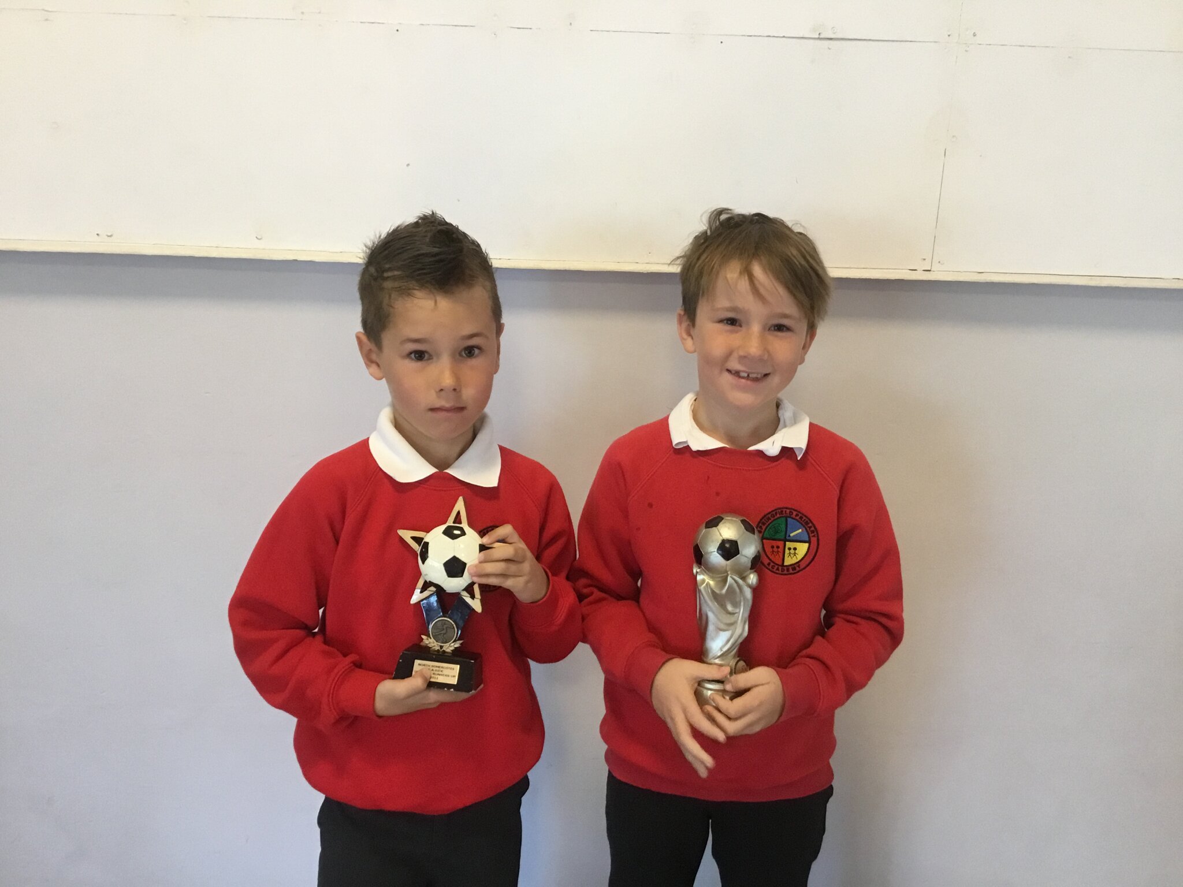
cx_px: 592
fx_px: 1059
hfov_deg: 58.4
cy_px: 444
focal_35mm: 31
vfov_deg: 45.4
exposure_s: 1/33
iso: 160
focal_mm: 3.3
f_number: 2.4
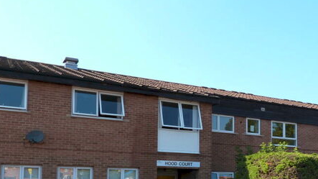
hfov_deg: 46.2
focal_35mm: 43
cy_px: 161
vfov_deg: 26.7
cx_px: 225
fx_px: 363
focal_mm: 4.5
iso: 100
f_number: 4.5
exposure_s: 1/200
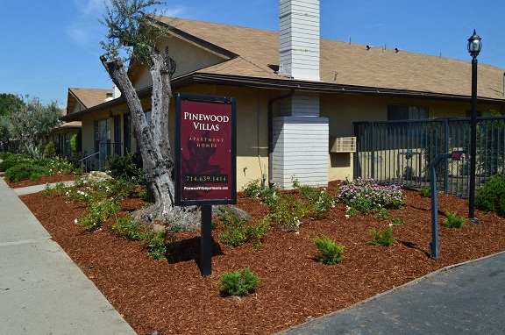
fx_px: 462
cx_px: 252
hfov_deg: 57.3
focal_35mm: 33
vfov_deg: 39.8
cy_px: 168
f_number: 11
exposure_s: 1/500
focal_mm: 22
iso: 400
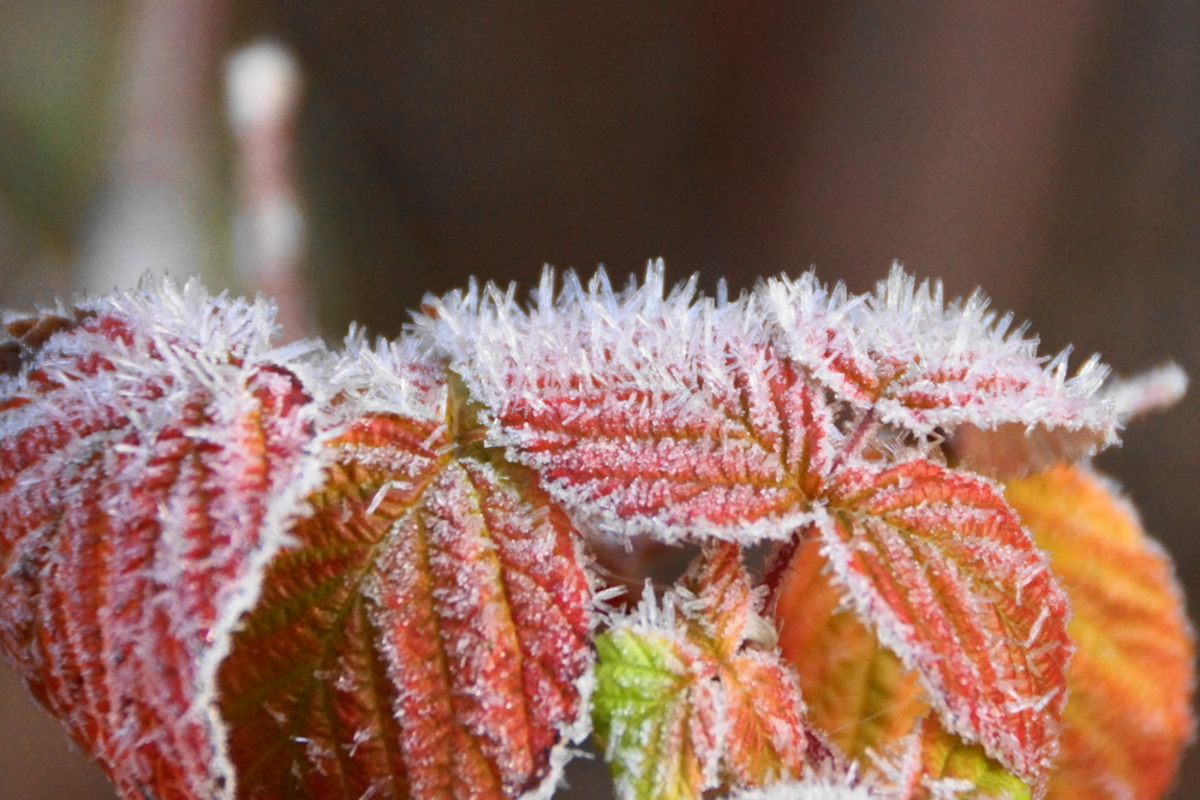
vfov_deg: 3.7
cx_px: 600
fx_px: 12499
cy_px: 400
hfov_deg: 5.5
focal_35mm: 375
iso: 1250
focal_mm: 250
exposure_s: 1/400
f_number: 6.3
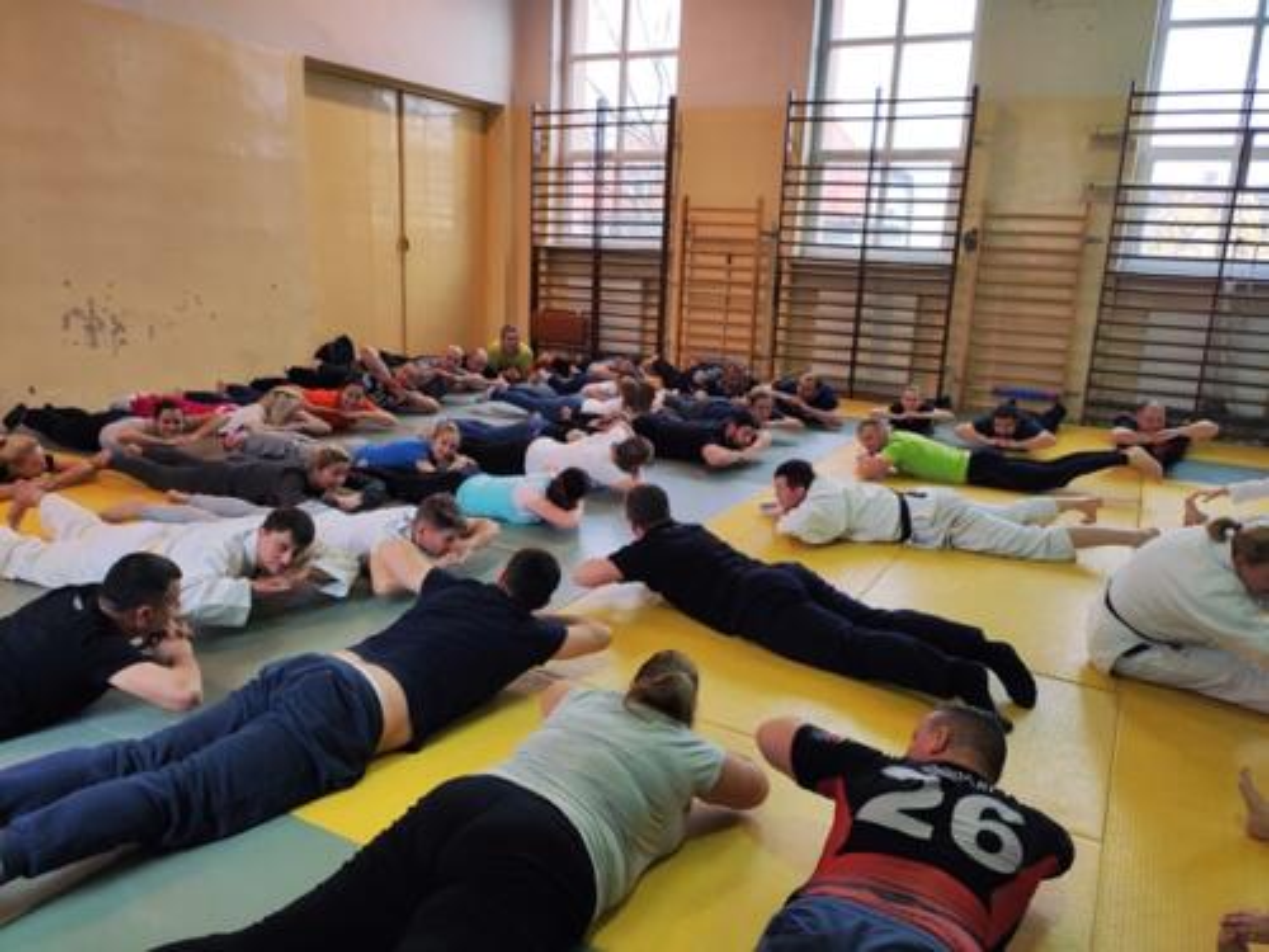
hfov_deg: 67.3
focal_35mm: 26
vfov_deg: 53.1
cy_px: 476
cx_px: 634
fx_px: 953
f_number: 1.75
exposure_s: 1/50
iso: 132
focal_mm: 4.77
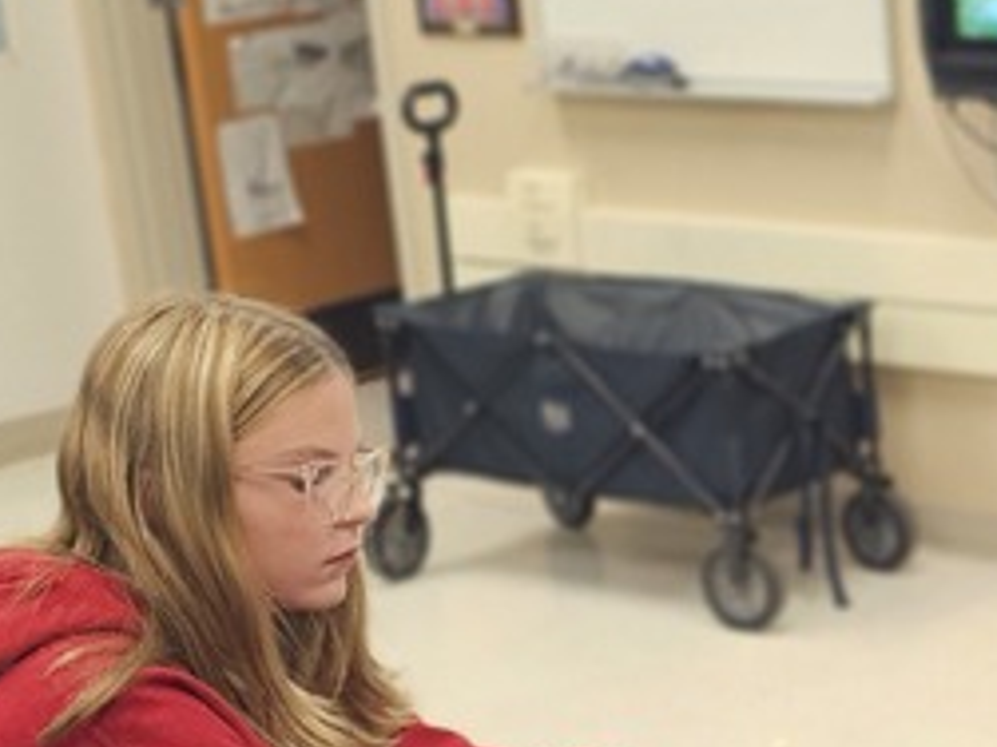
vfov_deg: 15.4
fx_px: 2706
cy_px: 771
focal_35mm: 94
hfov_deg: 20.2
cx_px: 989
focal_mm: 6.3
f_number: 1.7
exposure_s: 1/120
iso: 400
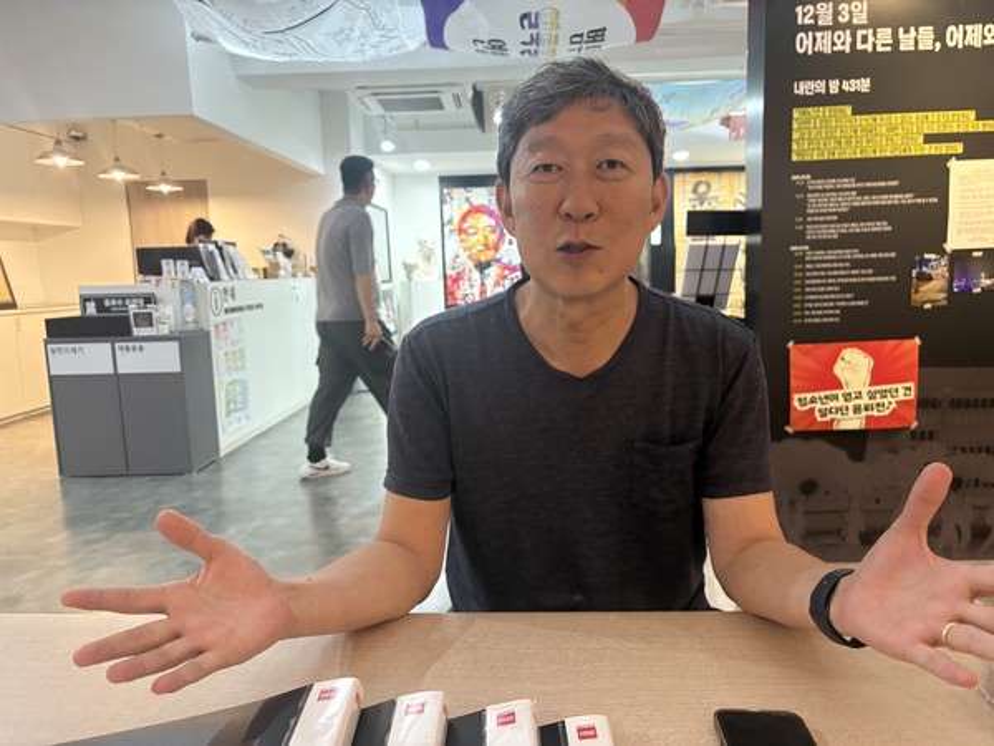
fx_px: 747
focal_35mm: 26
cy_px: 373
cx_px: 497
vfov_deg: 53.1
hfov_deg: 67.3
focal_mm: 5.96
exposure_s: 1/40
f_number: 1.6
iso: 400
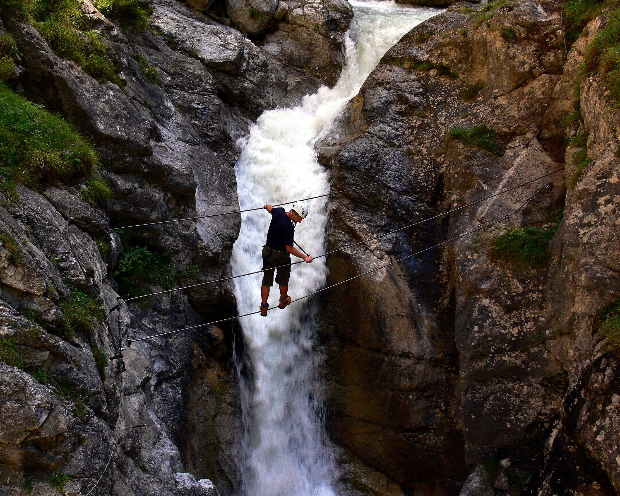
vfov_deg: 38.2
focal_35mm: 39
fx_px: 716
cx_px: 301
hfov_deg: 46.8
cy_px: 246
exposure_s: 1/60
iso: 100
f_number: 4.5
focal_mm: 7.9
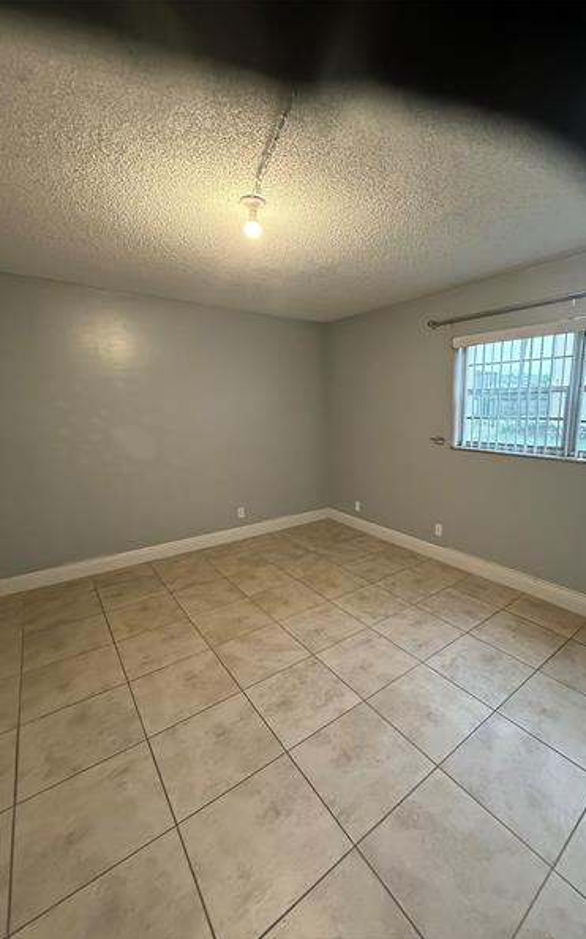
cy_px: 470
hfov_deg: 74.2
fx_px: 383
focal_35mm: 15
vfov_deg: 101.5
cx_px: 343
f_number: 2.2
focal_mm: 2.22
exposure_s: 1/120
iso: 500
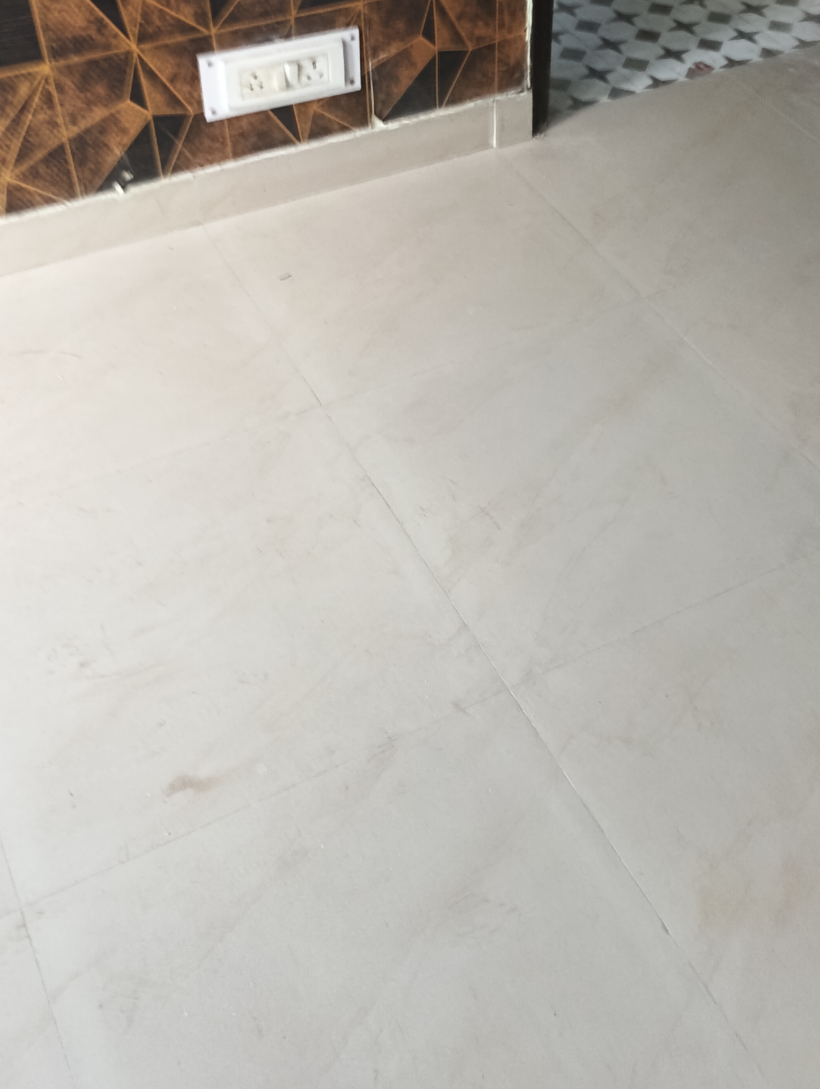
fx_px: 1292
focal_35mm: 41
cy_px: 407
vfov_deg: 45.3
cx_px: 530
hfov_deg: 35.0
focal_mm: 4.26
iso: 614
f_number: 1.8
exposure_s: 1/33.3
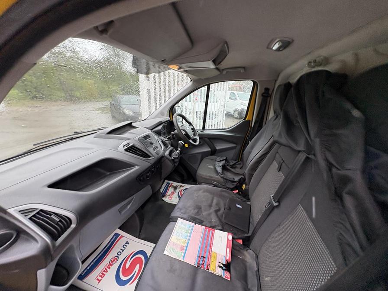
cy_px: 146
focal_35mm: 14
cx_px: 194
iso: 125
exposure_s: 1/99
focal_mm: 2.22
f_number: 2.2
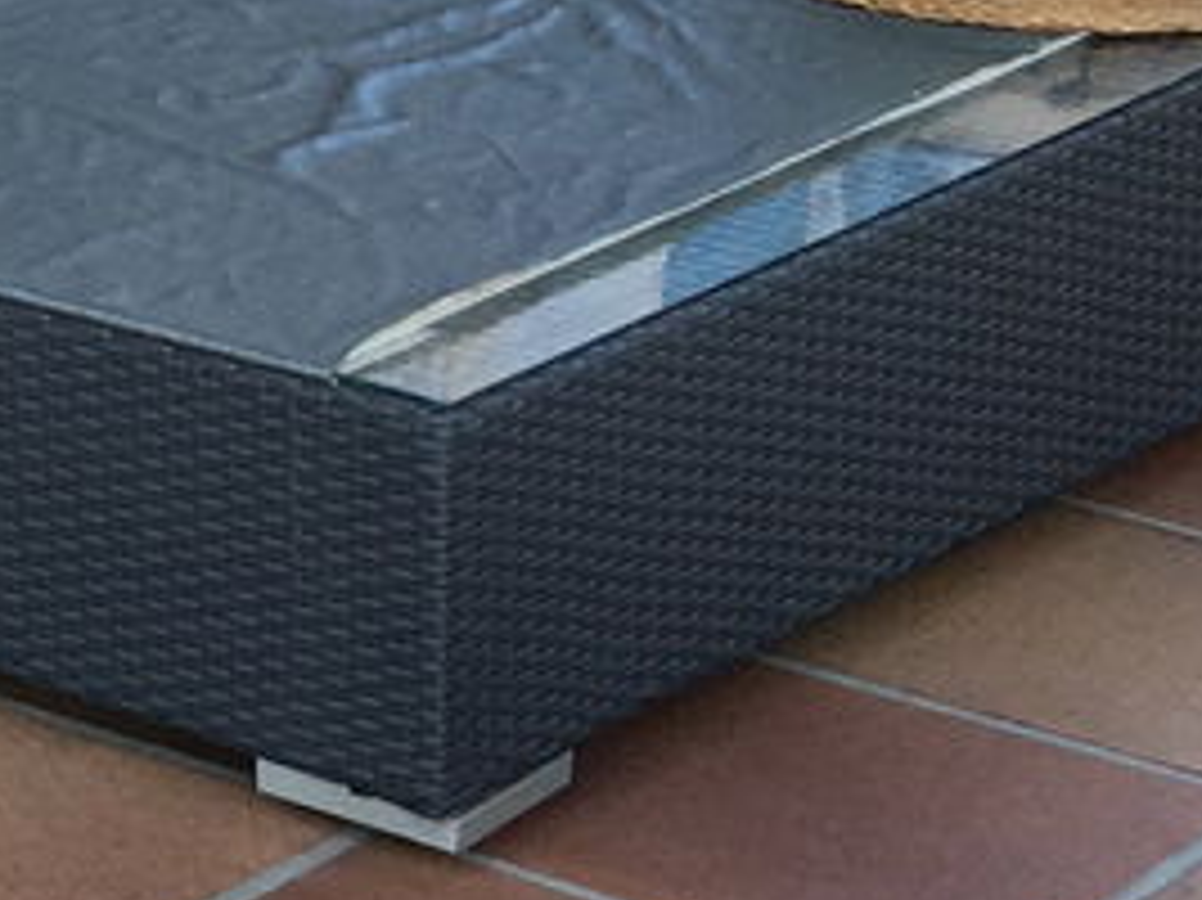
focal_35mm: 174
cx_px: -1283
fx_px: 6039
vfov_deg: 8.5
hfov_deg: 10.4
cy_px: -81
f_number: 2.2
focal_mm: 4.15
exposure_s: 1/100
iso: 40
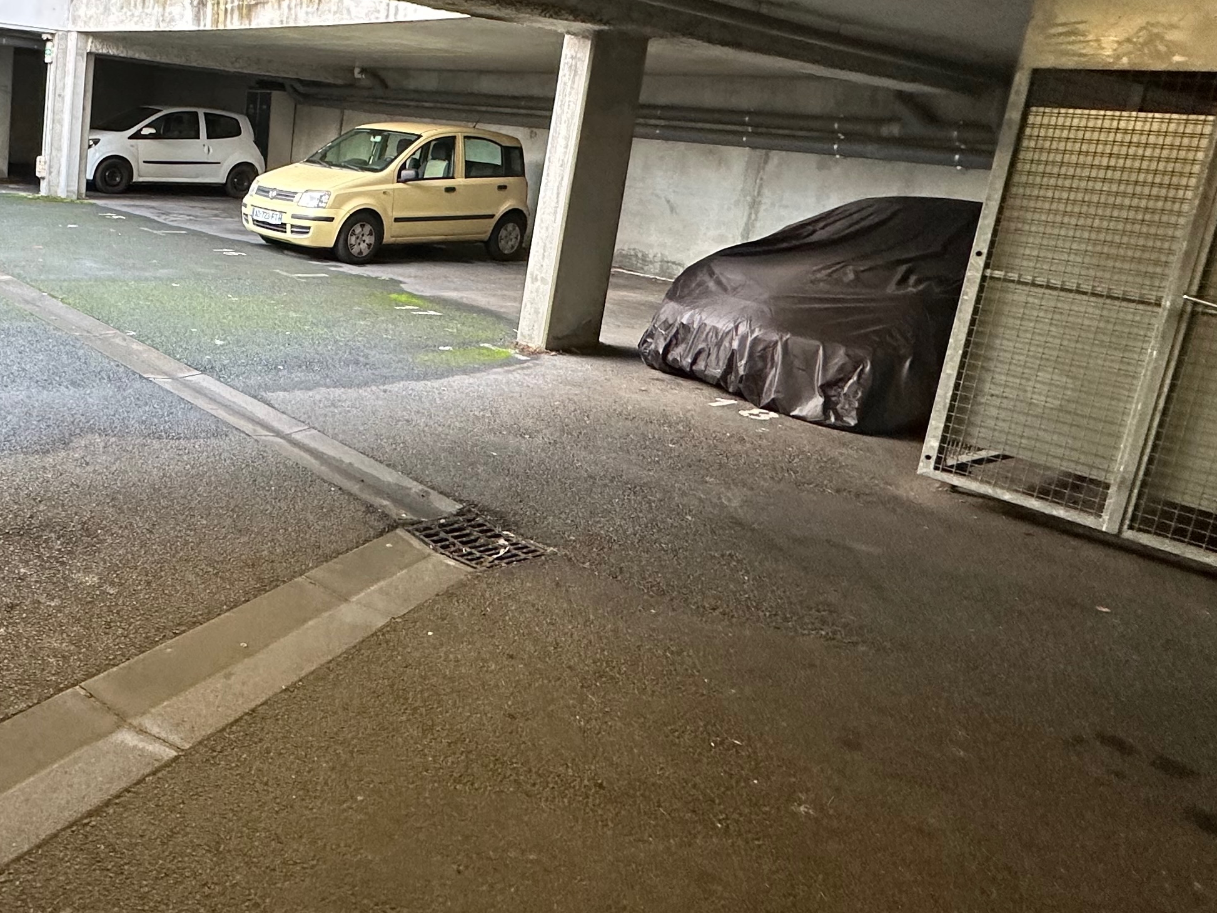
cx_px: 203
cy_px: 300
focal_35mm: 29
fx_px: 1020
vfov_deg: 47.4
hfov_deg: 56.1
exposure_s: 1/50
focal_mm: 2.22
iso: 250
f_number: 2.2
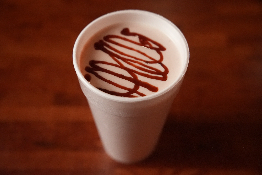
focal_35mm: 51
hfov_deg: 38.7
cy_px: 88
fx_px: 373
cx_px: 131
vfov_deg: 26.4
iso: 12800
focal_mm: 51.2
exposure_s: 1/250
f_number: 4
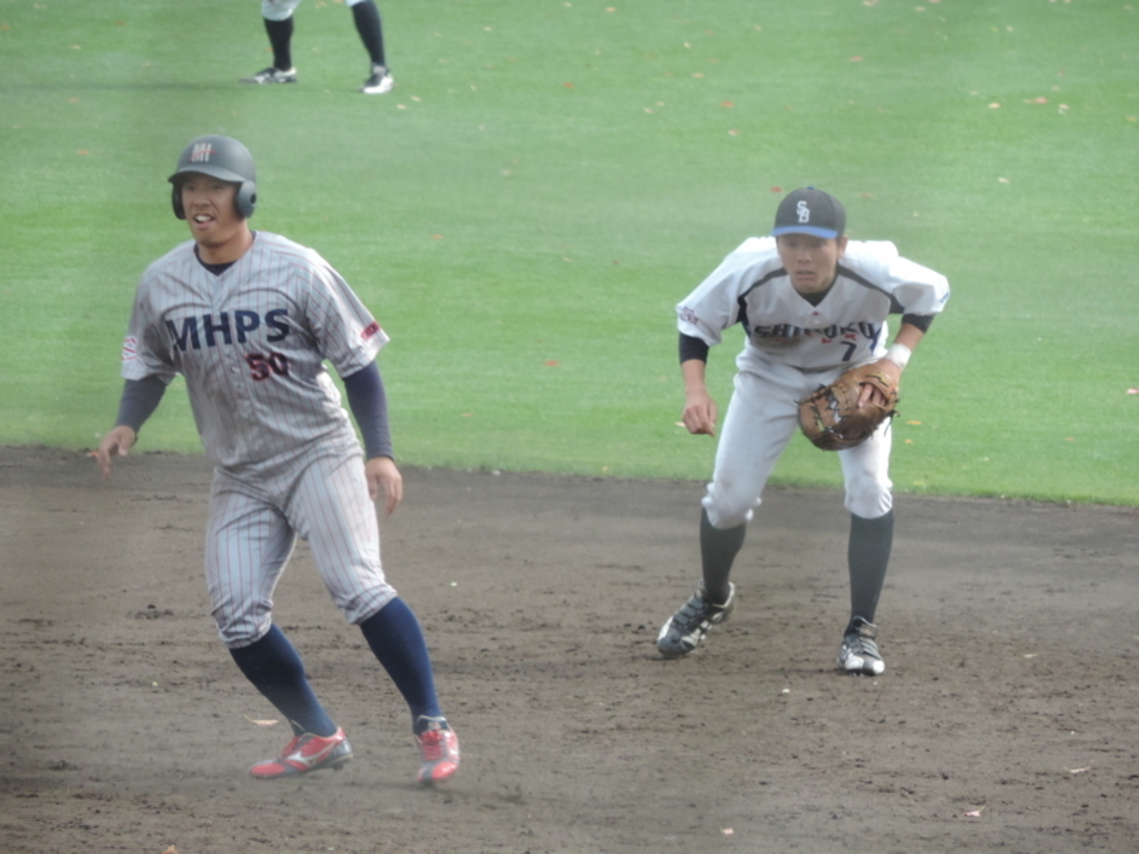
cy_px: 427
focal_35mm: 700
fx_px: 23033
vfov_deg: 2.1
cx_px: 570
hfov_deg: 2.8
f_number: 5
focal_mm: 124.8
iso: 280
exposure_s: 1/400
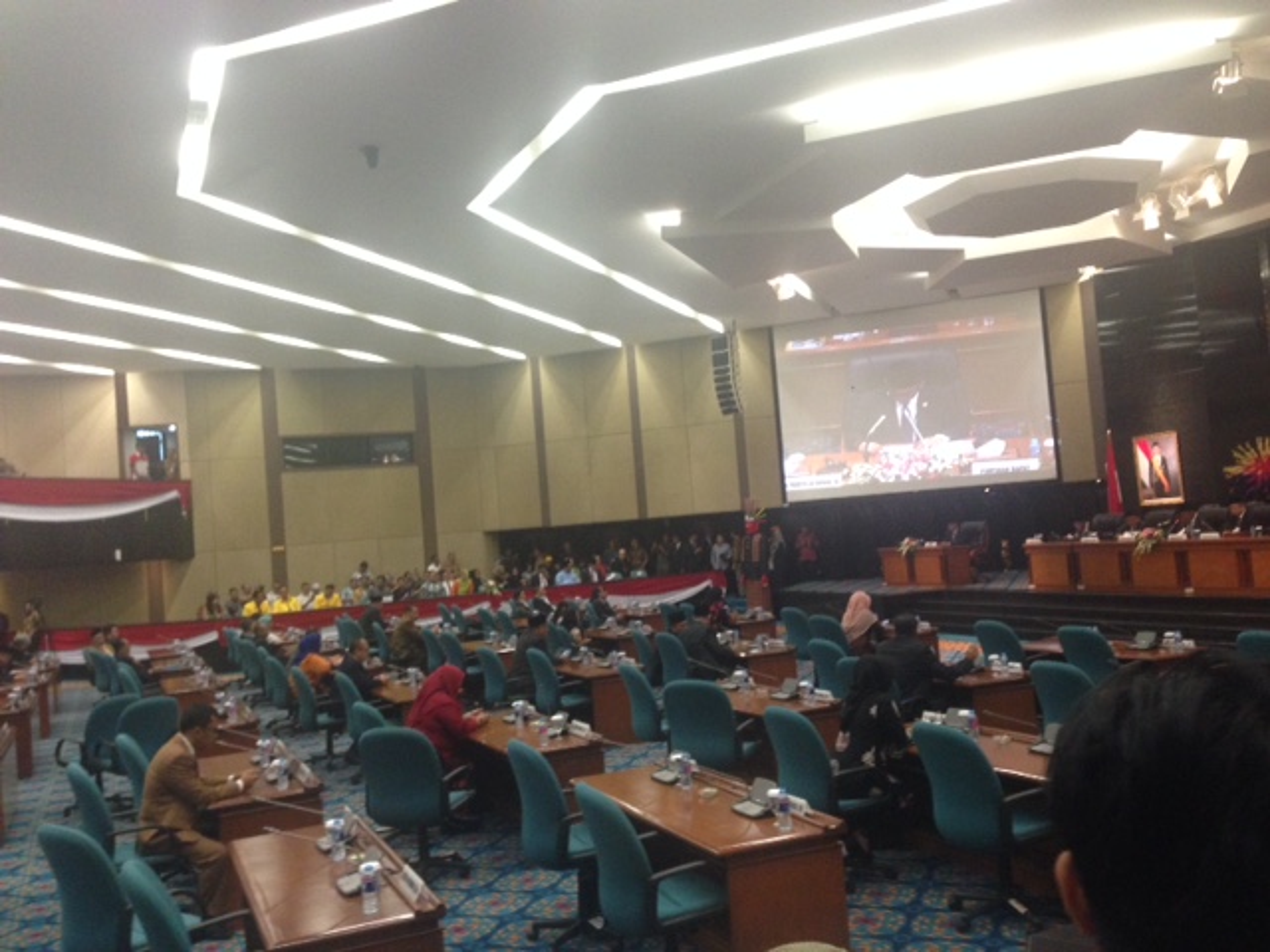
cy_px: 476
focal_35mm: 33
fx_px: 1211
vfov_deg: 42.9
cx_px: 635
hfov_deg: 55.4
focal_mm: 4.12
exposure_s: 1/20
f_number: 2.4
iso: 250
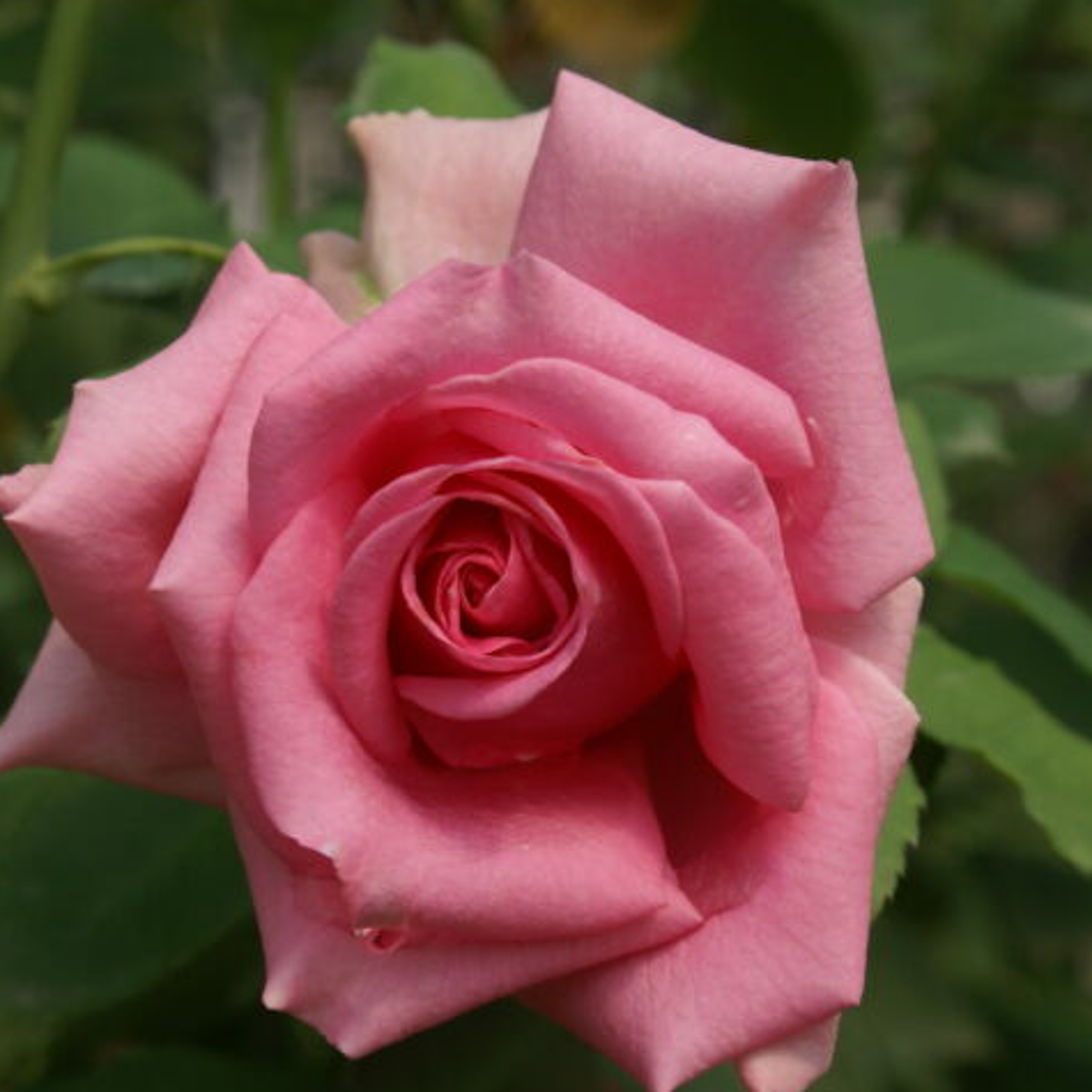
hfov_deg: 13.5
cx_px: 455
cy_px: 584
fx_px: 4604
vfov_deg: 13.5
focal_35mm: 129
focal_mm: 60
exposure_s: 1/160
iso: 100
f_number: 13
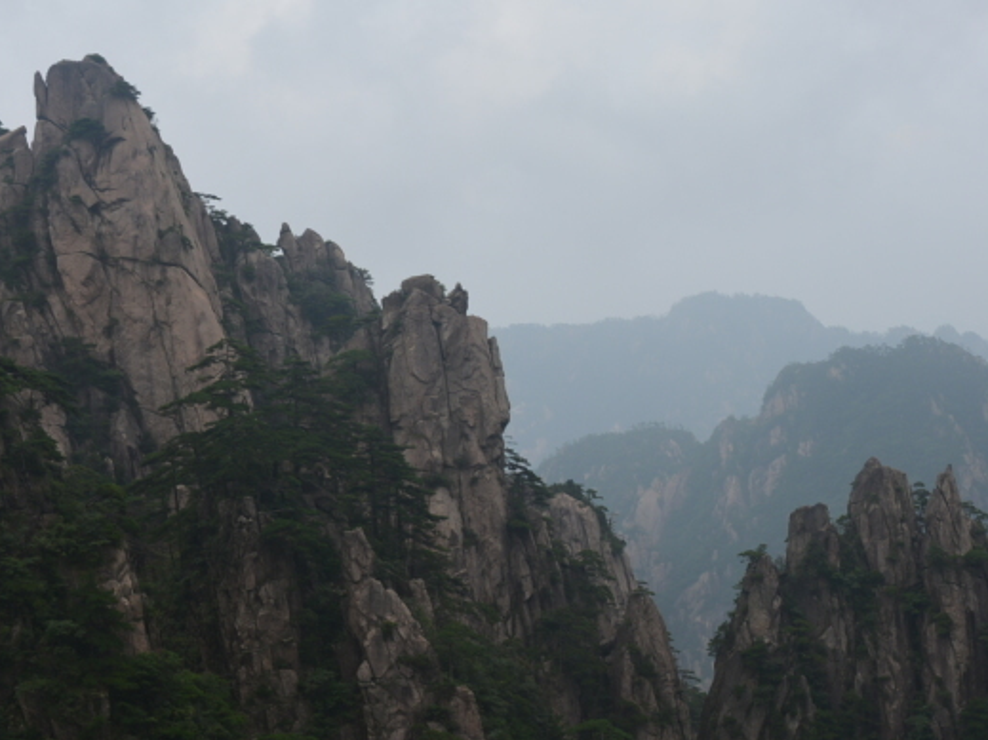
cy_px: 301
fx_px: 2112
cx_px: 634
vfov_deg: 19.9
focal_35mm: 74
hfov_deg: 26.2
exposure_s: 1/200
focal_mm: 26
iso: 100
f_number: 9
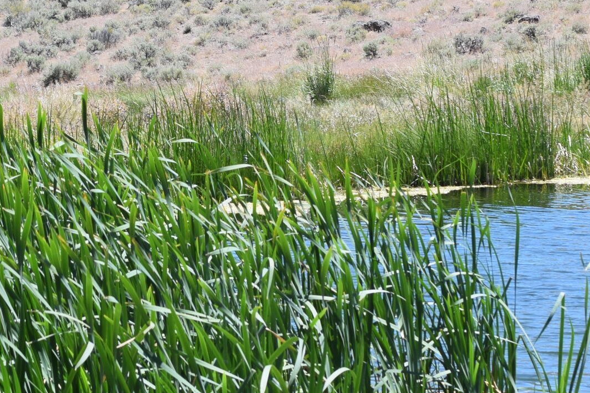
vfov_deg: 5.9
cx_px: 344
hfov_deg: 8.8
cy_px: 171
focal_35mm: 233
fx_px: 3826
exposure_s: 1/320
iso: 200
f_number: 9
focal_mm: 55
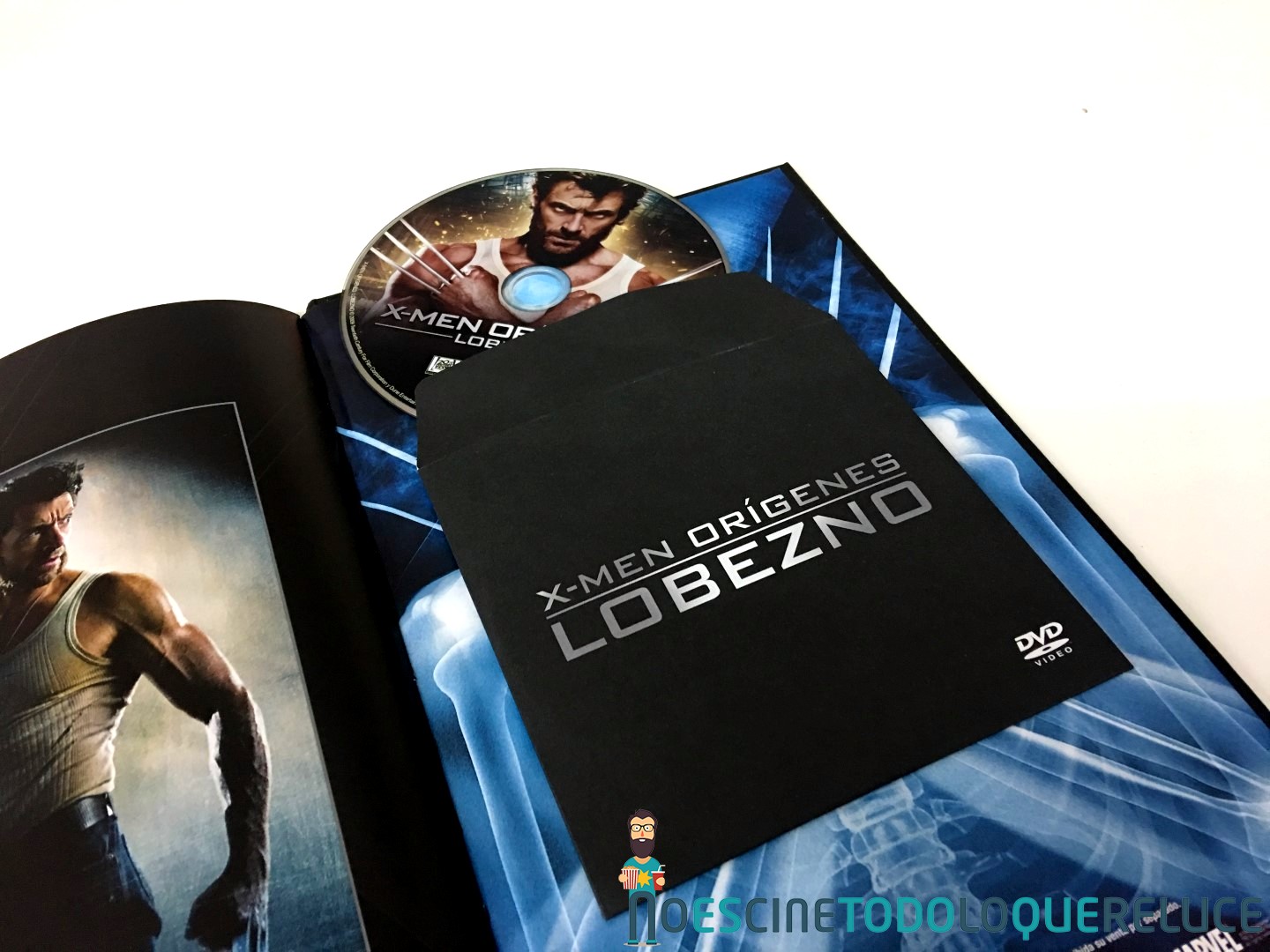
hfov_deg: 61.7
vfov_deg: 48.2
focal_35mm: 29
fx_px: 1064
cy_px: 476
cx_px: 635
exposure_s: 1/17
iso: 100
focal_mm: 4.15
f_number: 2.2
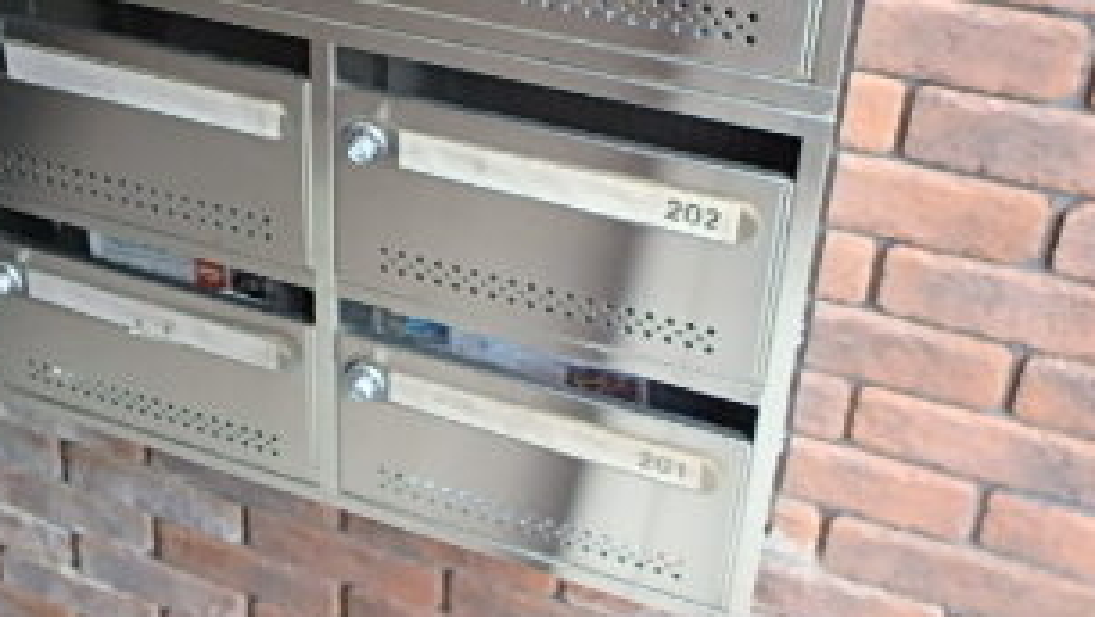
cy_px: -57
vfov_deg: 23.5
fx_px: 1395
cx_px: 291
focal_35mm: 48
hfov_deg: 41.8
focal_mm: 3.7
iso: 400
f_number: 3.5
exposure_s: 1/125
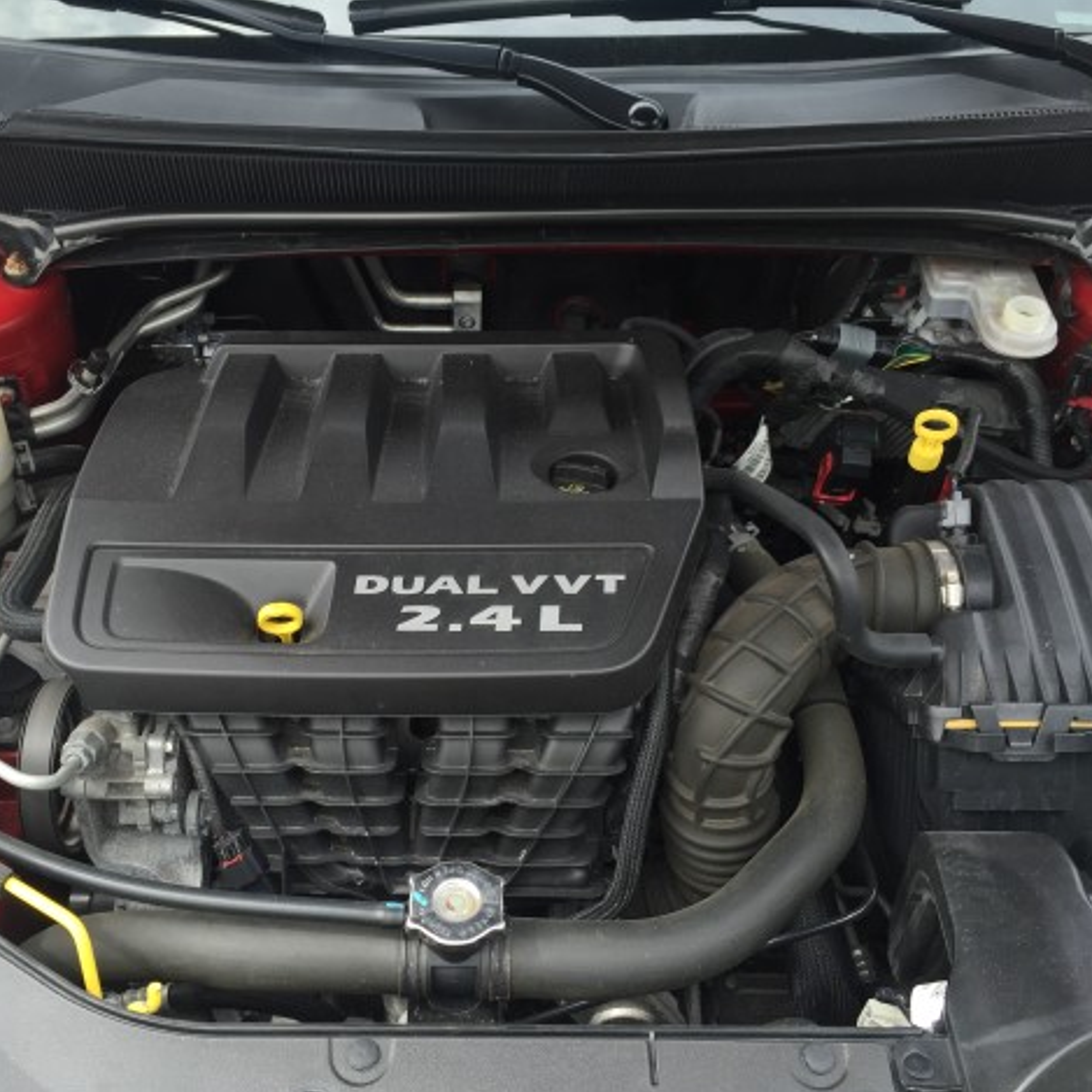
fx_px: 1249
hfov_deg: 47.0
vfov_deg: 47.2
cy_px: 556
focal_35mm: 35
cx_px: 459
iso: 32
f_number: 2.2
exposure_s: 1/363
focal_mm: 4.15
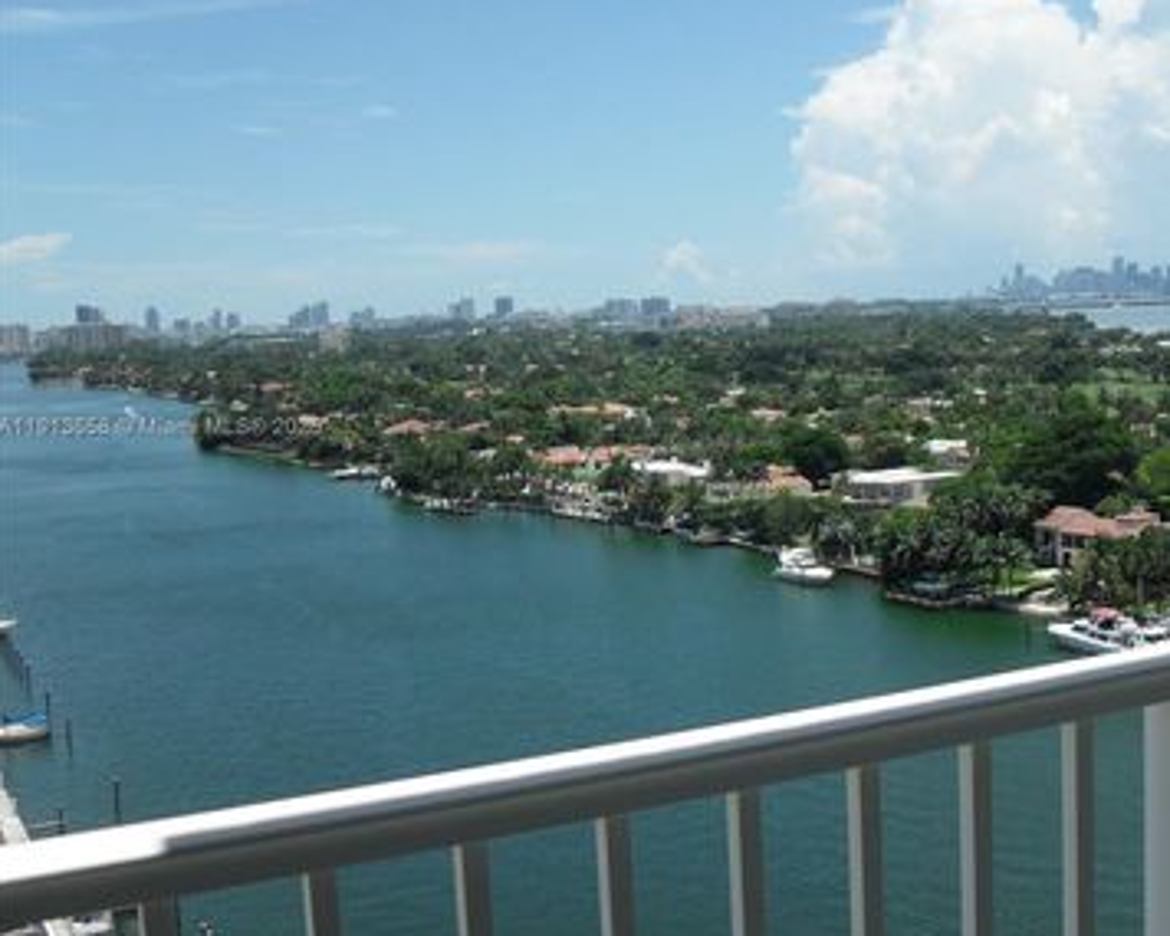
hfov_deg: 38.2
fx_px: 1663
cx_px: 815
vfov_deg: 31.4
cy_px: 429
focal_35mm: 48
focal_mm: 6.2
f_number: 8.9
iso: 100
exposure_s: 1/250
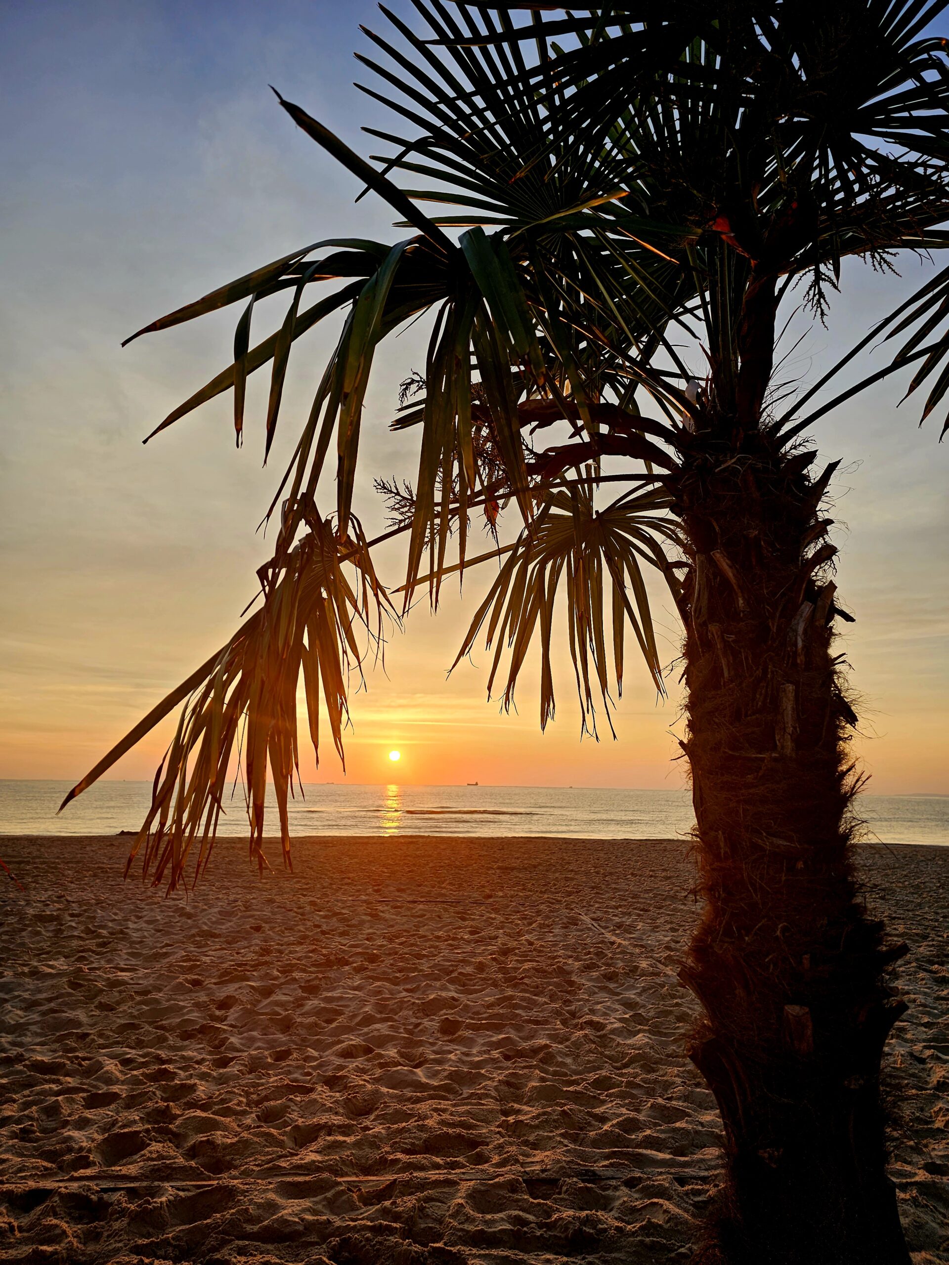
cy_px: 632
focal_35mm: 23
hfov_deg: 58.9
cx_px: 474
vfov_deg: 73.9
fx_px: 841
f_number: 1.7
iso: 10
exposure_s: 1/233
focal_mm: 6.3
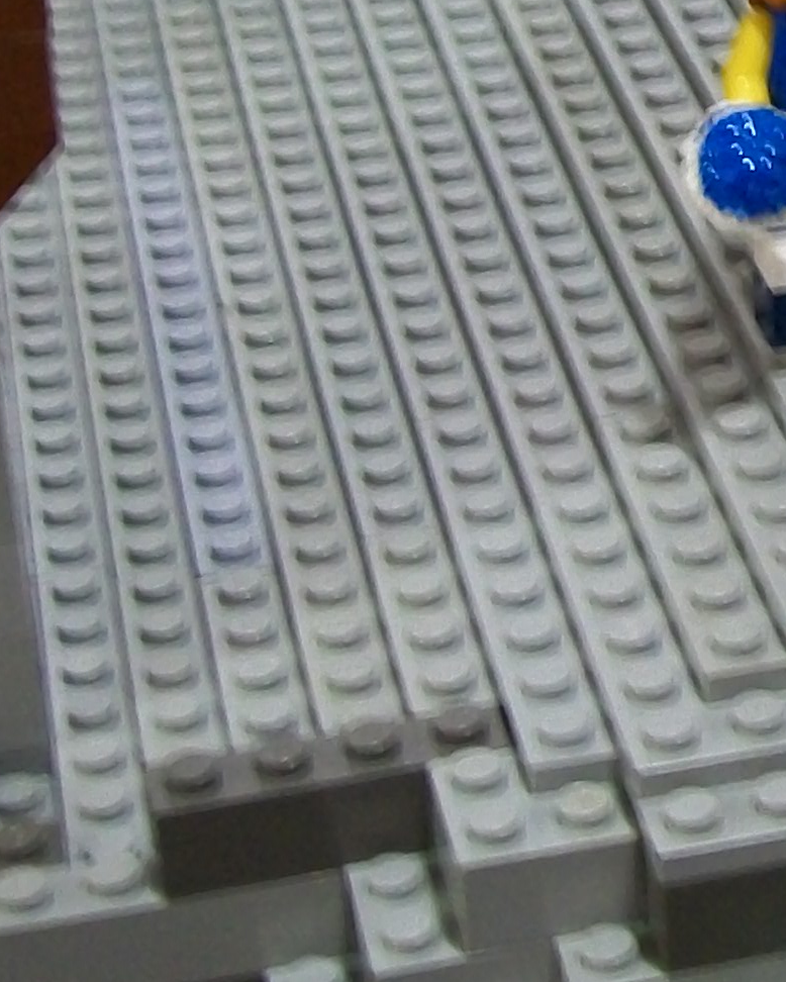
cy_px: -50
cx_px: 1266
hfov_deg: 12.3
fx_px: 3430
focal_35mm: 118
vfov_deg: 15.9
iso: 160
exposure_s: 1/10
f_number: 2.7
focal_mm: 6
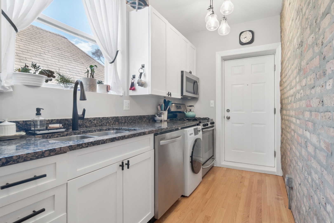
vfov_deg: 67.4
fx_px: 167
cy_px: 112
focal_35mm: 18
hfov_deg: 90.0
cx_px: 167
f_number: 8
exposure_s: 1/13
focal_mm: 12
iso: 200
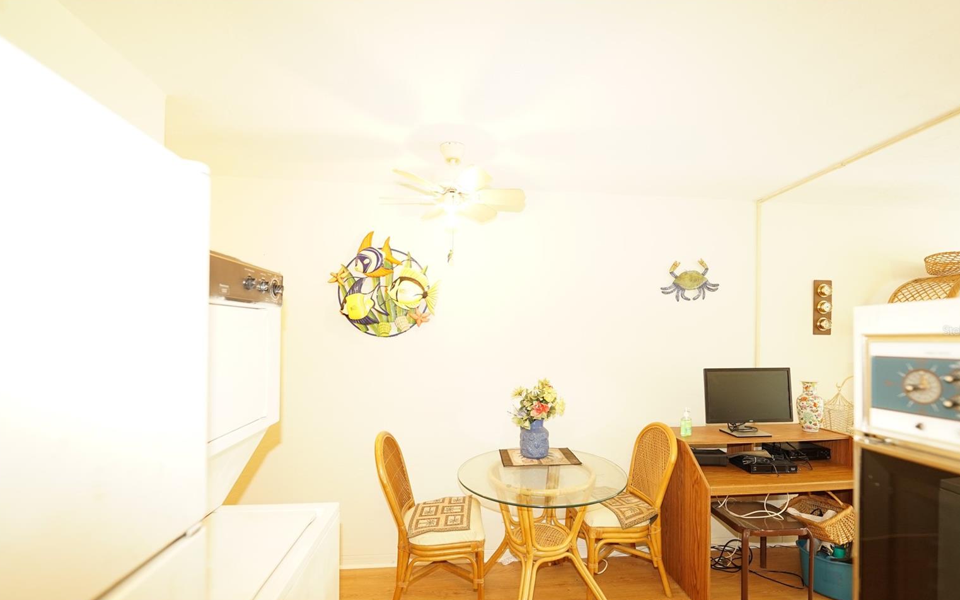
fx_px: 392
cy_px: 330
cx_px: 495
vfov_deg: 74.6
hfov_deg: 101.4
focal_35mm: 15
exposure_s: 1/60
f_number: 2.2
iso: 1000
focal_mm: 14
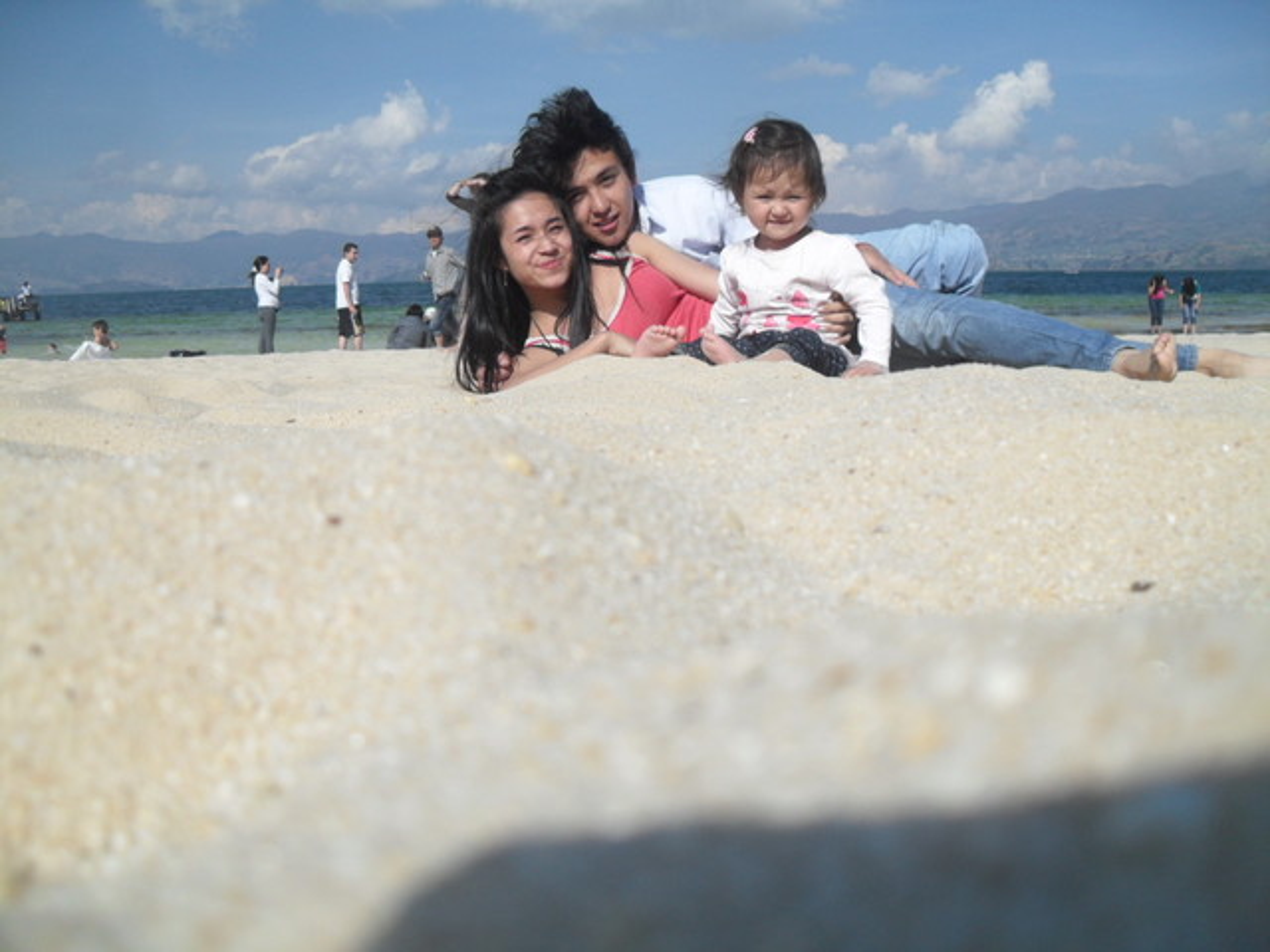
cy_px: 476
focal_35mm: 35
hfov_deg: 52.6
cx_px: 635
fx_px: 1284
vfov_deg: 40.7
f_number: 8.9
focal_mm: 6.2
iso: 100
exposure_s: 1/180
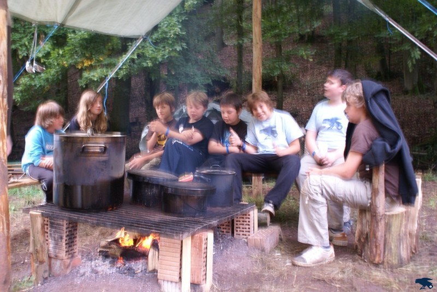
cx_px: 218
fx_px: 437
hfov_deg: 53.1
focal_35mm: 36
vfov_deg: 36.9
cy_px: 146
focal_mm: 24
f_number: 4.5
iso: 400
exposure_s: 1/2.5
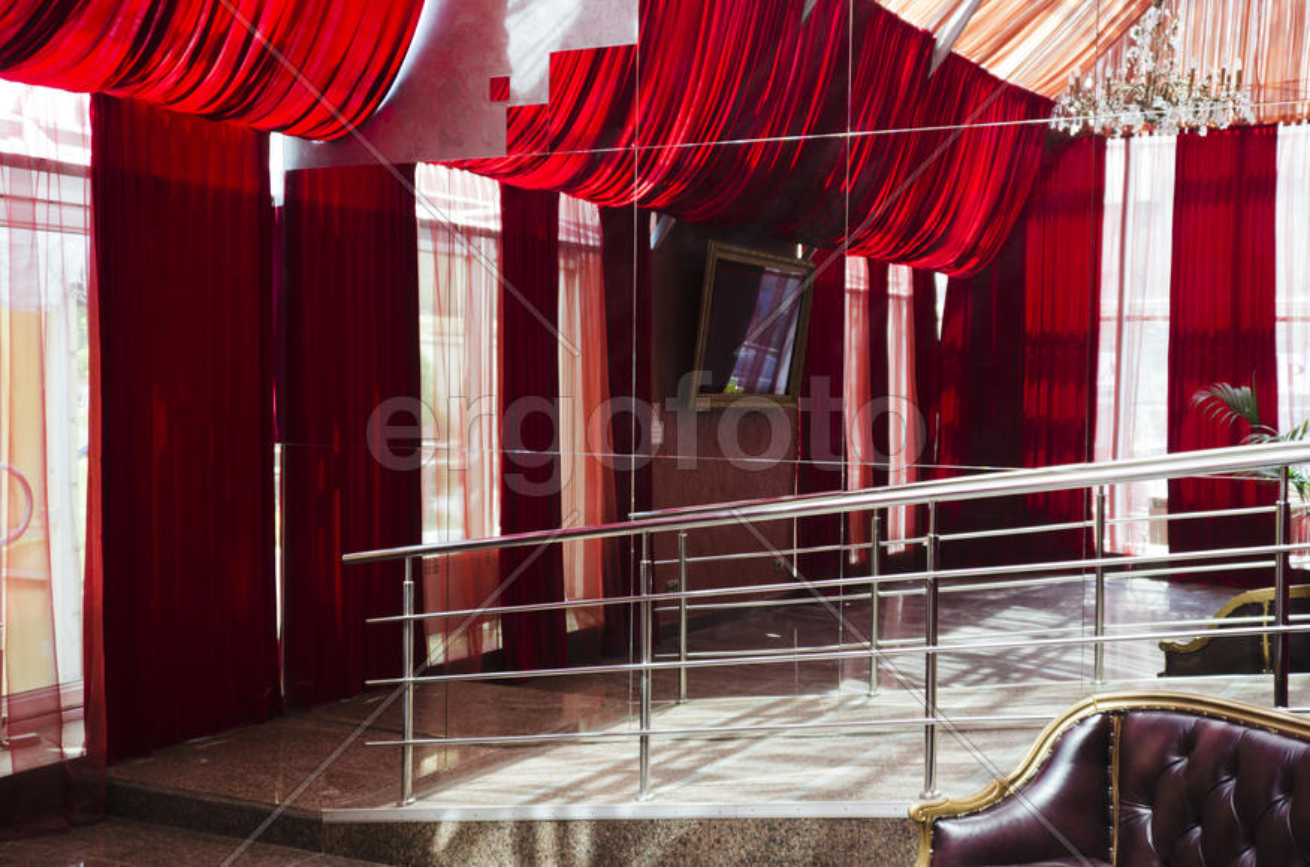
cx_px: 655
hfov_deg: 46.5
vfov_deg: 31.7
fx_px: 1525
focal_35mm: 42
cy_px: 434
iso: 400
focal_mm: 28
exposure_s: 1/60
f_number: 4
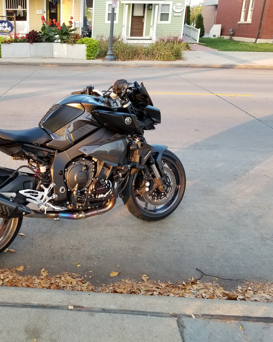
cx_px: 71
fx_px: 343
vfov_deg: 52.8
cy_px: 171
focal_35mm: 34
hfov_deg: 42.1
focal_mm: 4.25
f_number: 1.7
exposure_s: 1/120
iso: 64
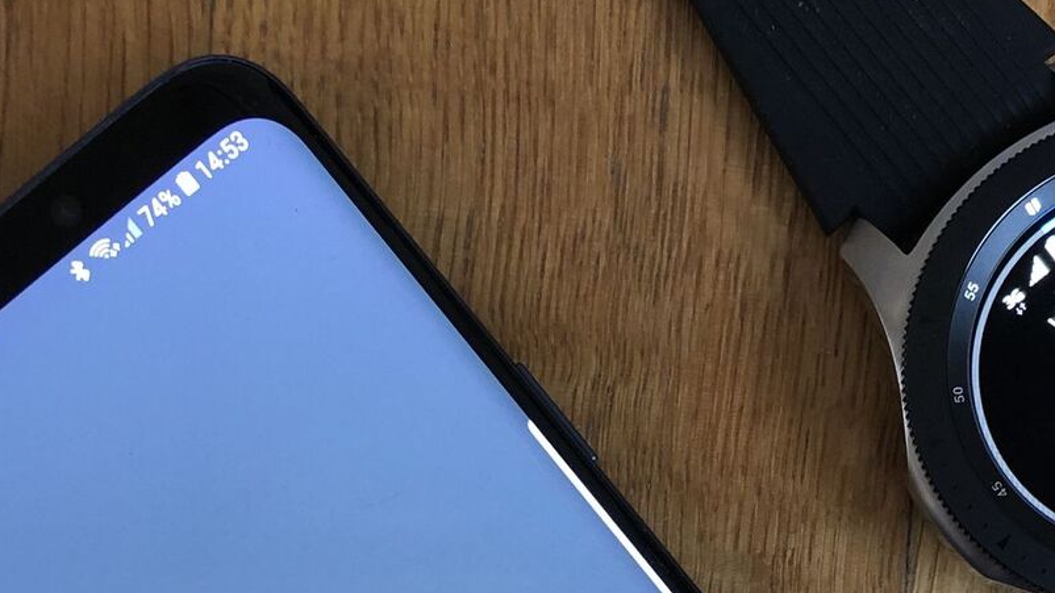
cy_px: 701
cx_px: 676
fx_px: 2042
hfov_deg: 28.8
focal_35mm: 73
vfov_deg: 15.9
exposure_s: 1/16
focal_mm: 4
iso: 50
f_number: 1.8
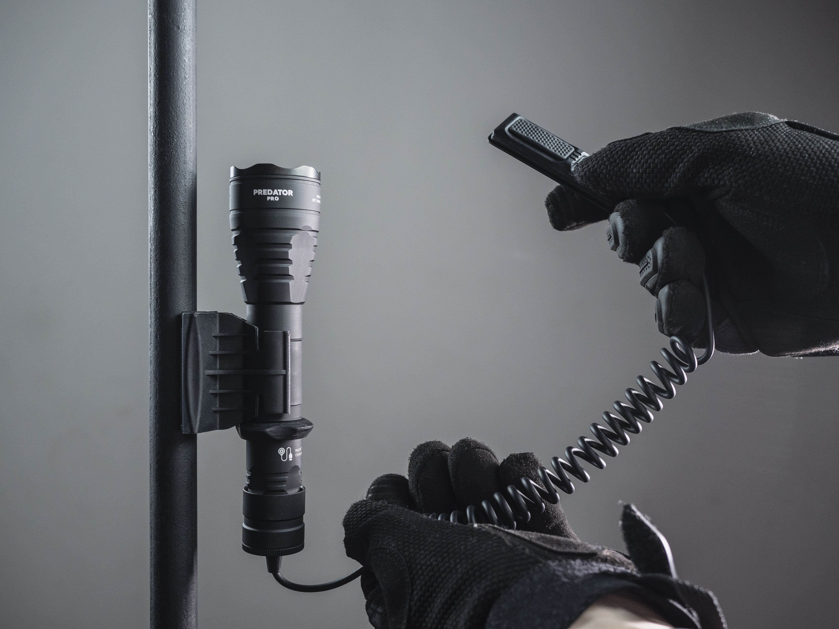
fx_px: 969
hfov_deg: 46.8
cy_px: 314
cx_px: 420
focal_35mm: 40
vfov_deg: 36.0
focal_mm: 20
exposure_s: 1/160
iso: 500
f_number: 3.2
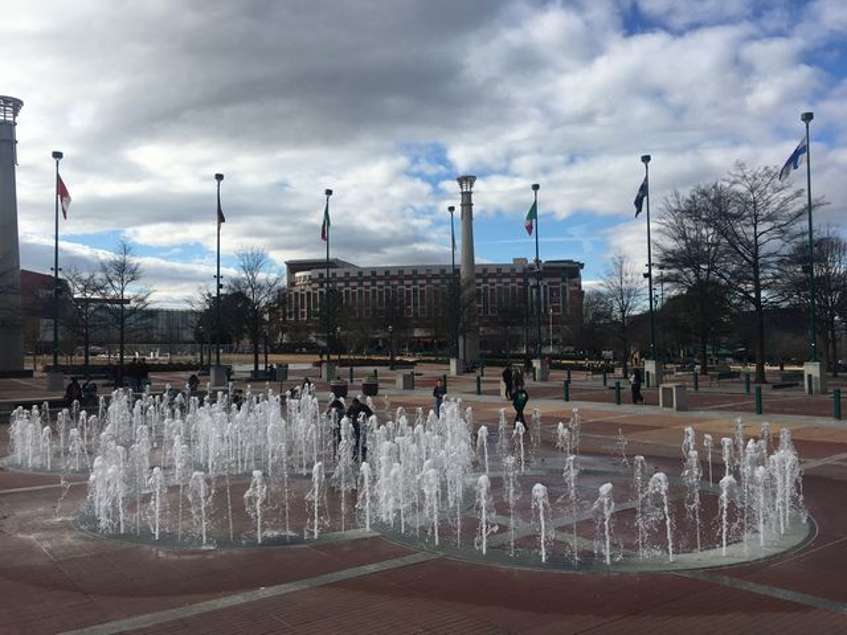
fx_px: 710
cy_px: 318
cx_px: 424
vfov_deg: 48.2
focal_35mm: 29
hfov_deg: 61.7
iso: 25
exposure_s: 1/1570
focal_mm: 4.15
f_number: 2.2
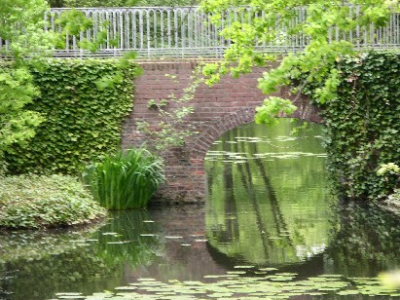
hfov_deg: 6.6
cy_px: 122
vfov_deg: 5.0
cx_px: 262
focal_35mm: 300
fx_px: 3466
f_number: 4.1
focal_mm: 52.4
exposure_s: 1/18.8
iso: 50
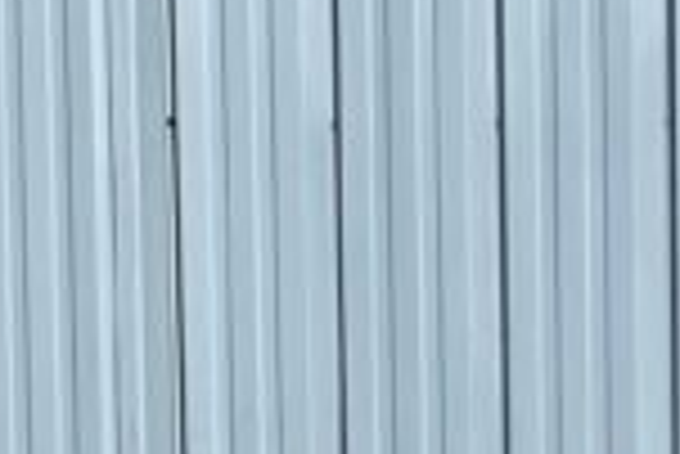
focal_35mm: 287
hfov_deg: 7.0
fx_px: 5426
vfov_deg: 4.6
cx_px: 1297
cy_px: 1205
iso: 32
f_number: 2
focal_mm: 6
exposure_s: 1/2519
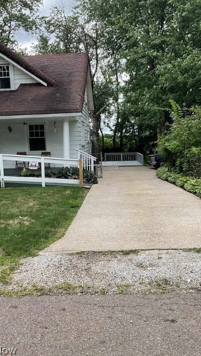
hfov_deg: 36.7
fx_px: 303
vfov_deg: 61.0
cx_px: 103
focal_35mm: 32
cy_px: 178
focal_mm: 3
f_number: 1.8
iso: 16
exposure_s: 1/509
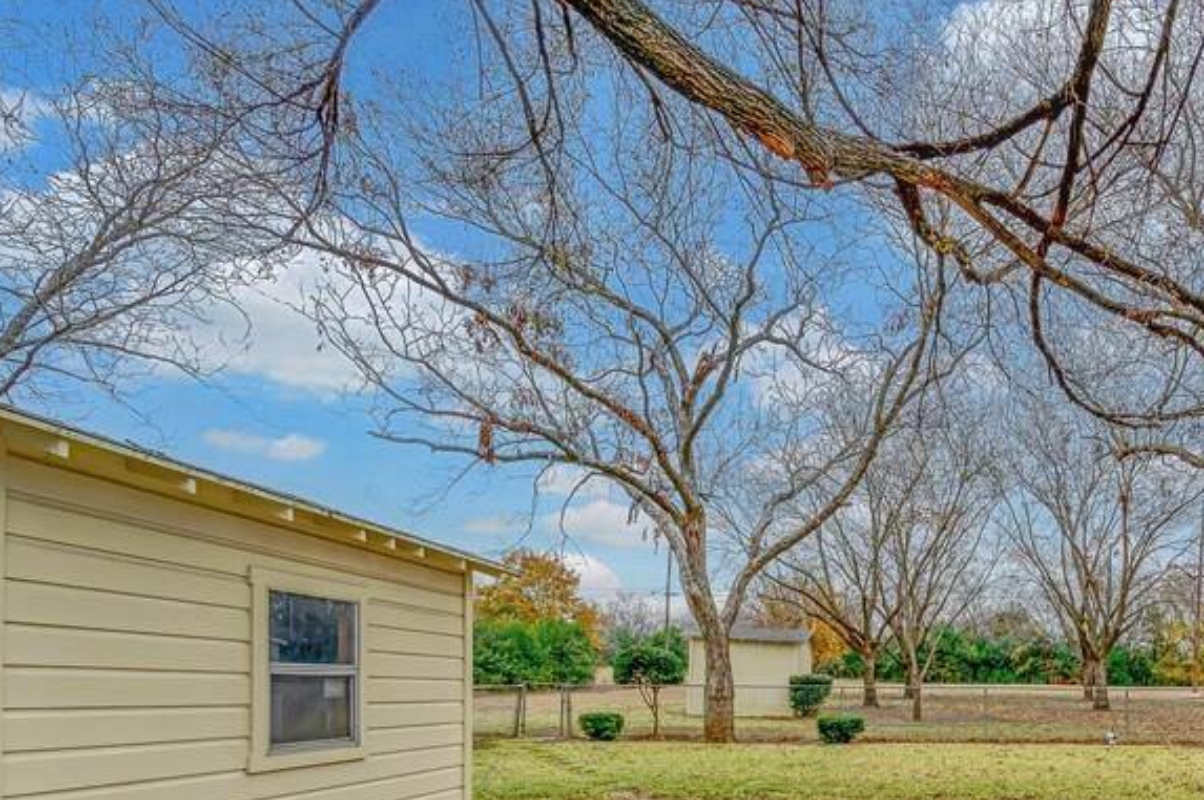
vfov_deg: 47.3
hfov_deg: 67.1
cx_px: 901
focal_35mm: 25
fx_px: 835
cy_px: 681
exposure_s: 1/60
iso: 100
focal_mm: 14
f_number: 9
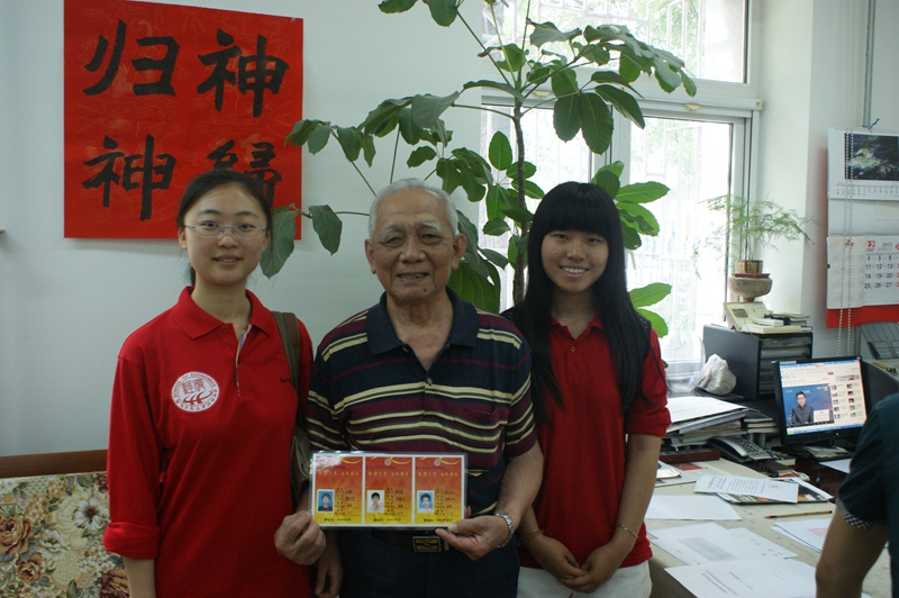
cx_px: 450
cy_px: 299
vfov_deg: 39.9
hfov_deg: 57.3
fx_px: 823
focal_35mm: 33
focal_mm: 22
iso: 400
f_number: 4
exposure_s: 1/20
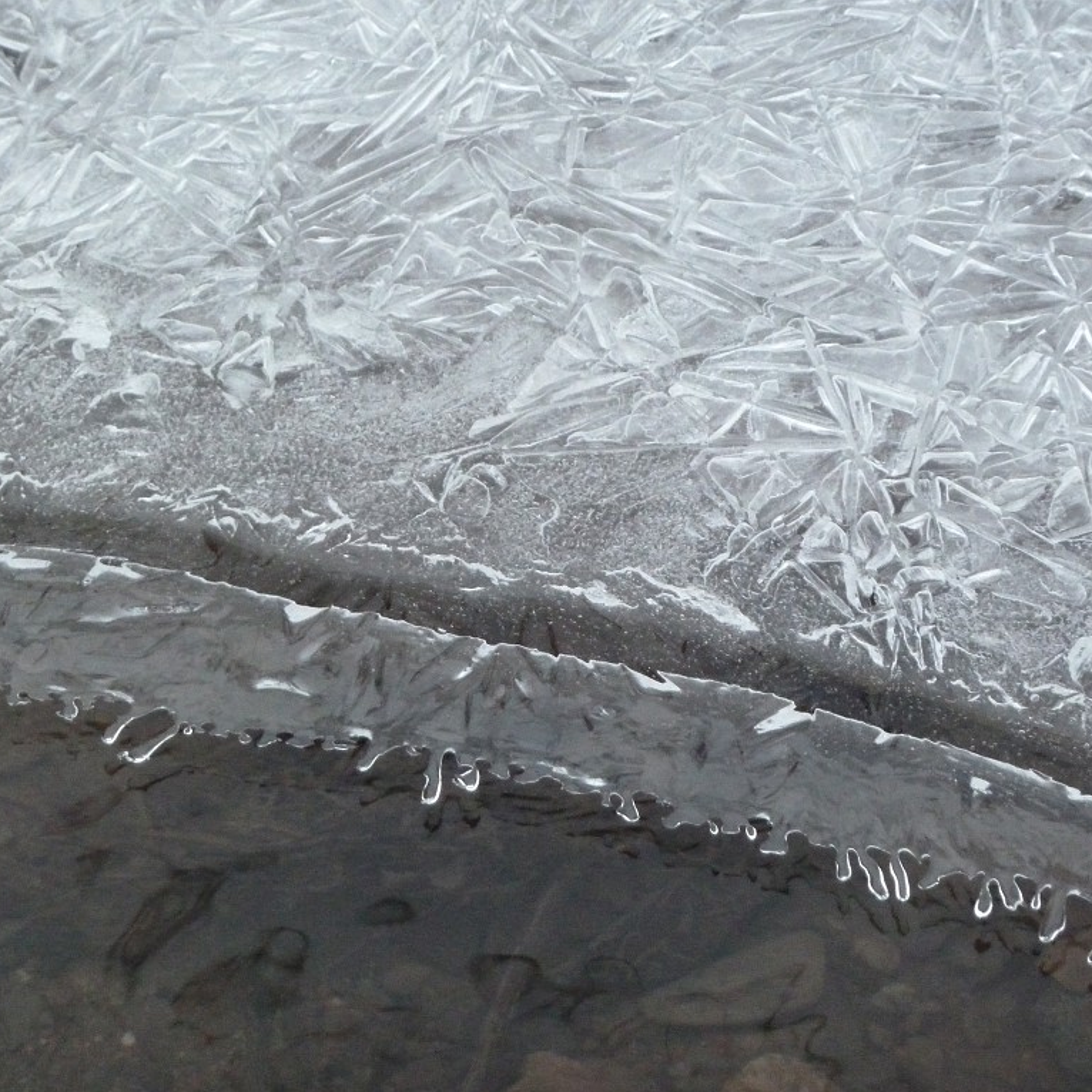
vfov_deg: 6.6
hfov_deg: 6.6
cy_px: 546
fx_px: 9494
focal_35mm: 266
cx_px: 557
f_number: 4.6
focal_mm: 37
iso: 800
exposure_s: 1/50
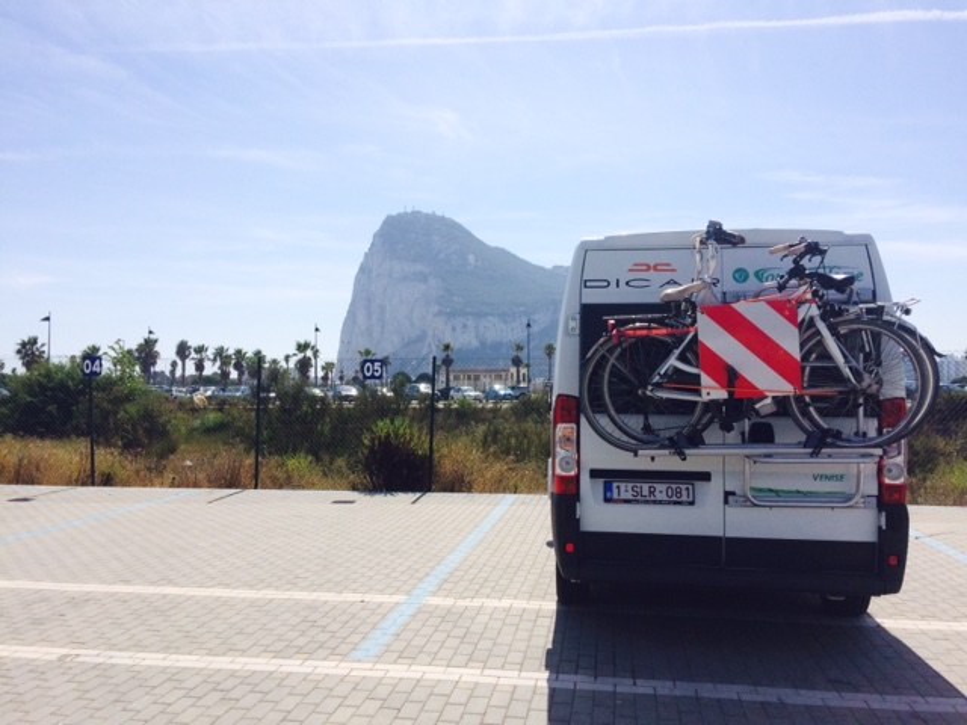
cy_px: 362
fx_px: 810
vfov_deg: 48.2
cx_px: 484
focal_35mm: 29
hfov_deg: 61.7
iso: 32
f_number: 2.2
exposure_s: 1/3731
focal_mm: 4.15
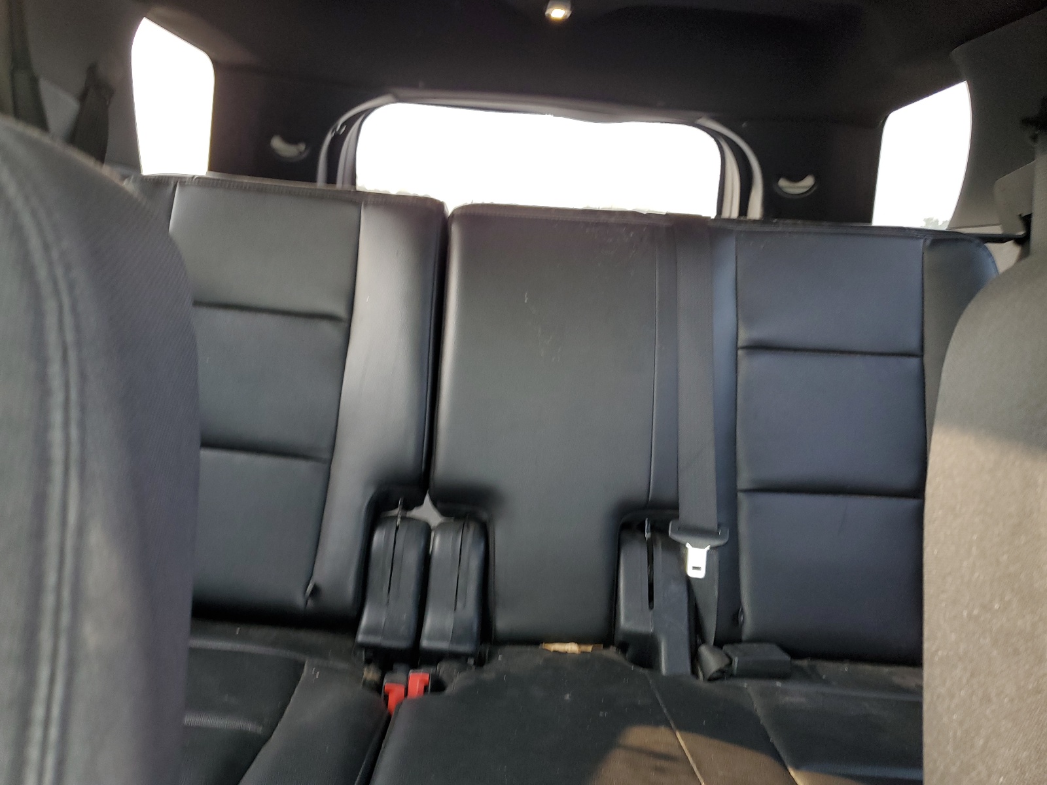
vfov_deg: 53.1
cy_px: 392
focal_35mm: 26
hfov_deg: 67.3
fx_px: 786
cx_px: 524
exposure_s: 1/60.2
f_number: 1.5
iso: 66
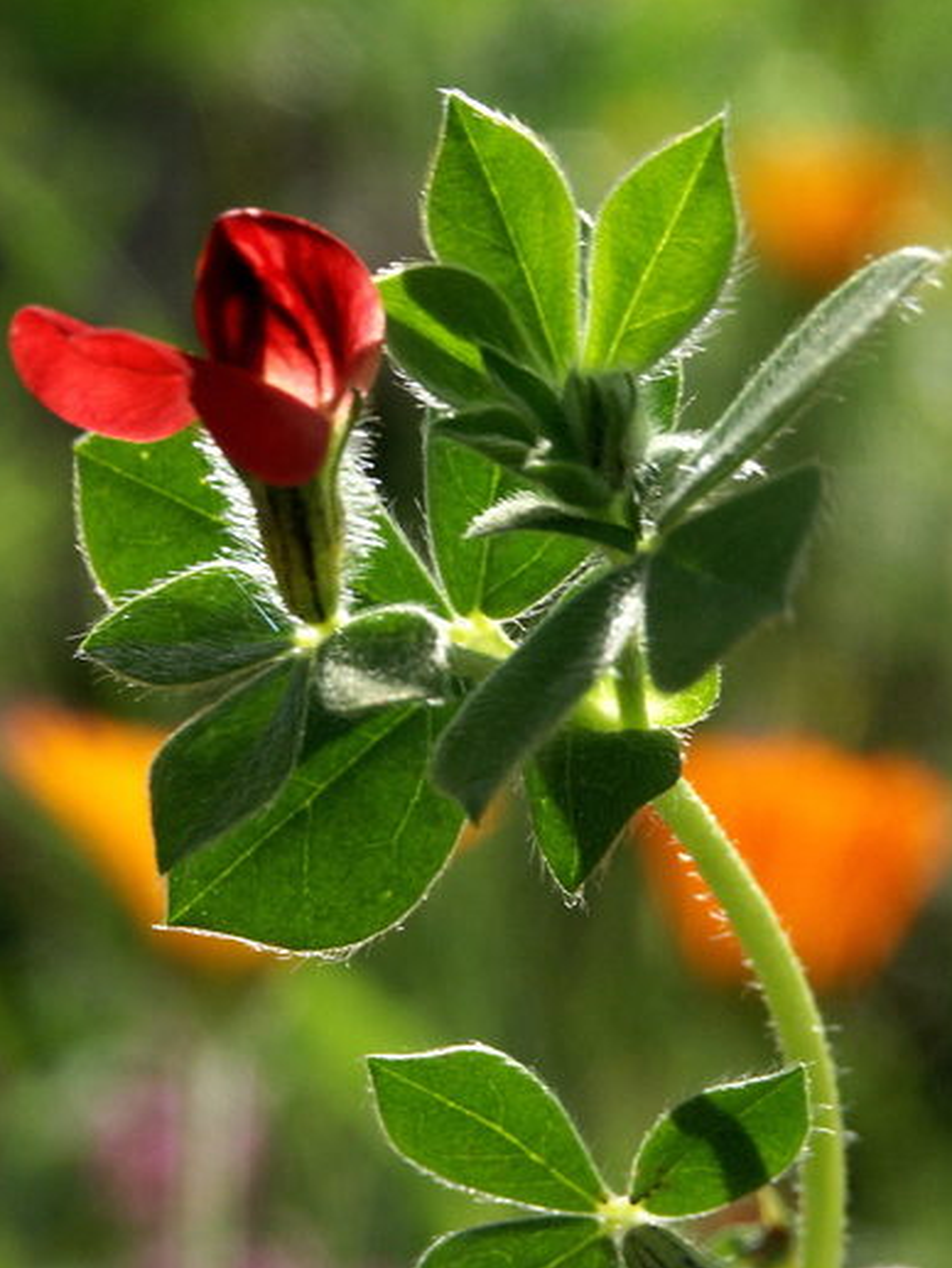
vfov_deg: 8.6
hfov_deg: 6.4
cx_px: 469
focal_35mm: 231
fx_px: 8467
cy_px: 535
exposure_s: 1/180
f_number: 8
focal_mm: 50.48
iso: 125
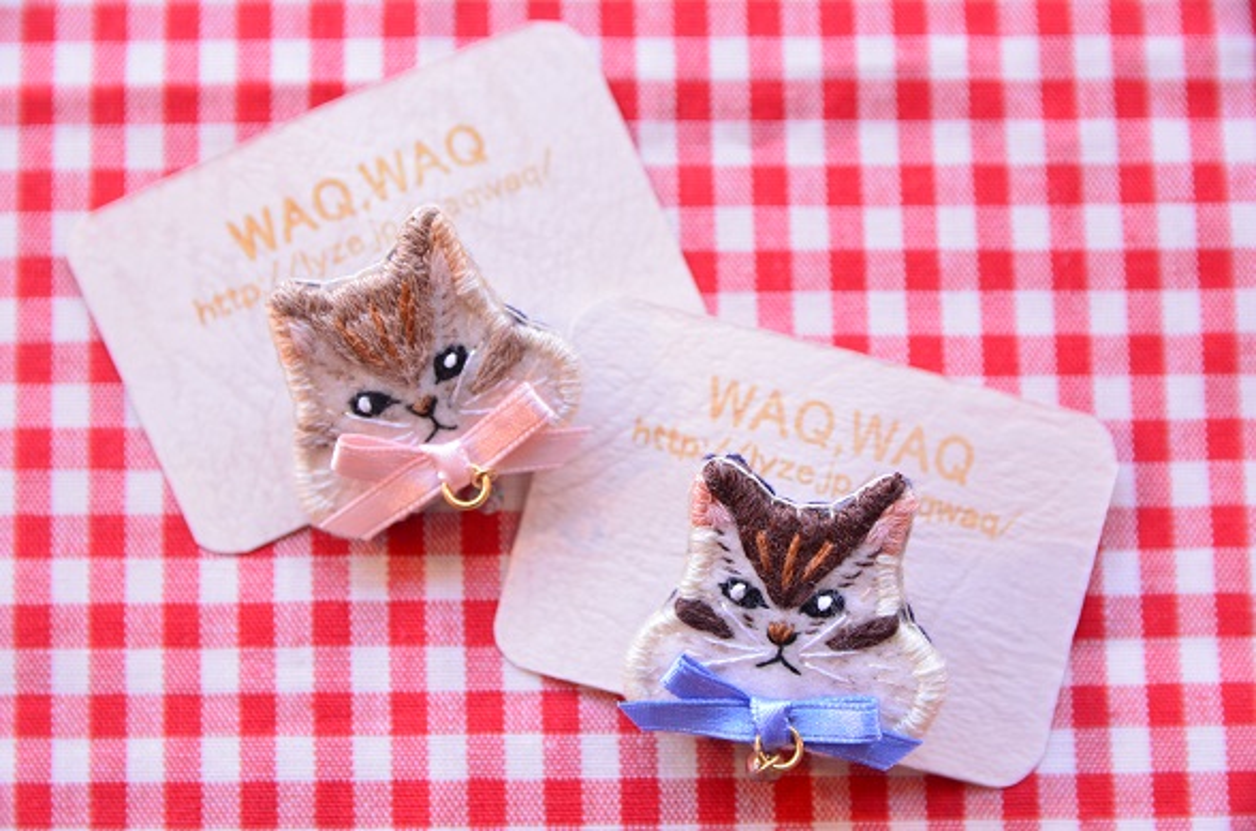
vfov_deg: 18.1
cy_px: 416
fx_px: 2610
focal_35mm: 75
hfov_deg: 27.1
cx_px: 628
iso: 400
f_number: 4
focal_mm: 50
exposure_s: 1/60
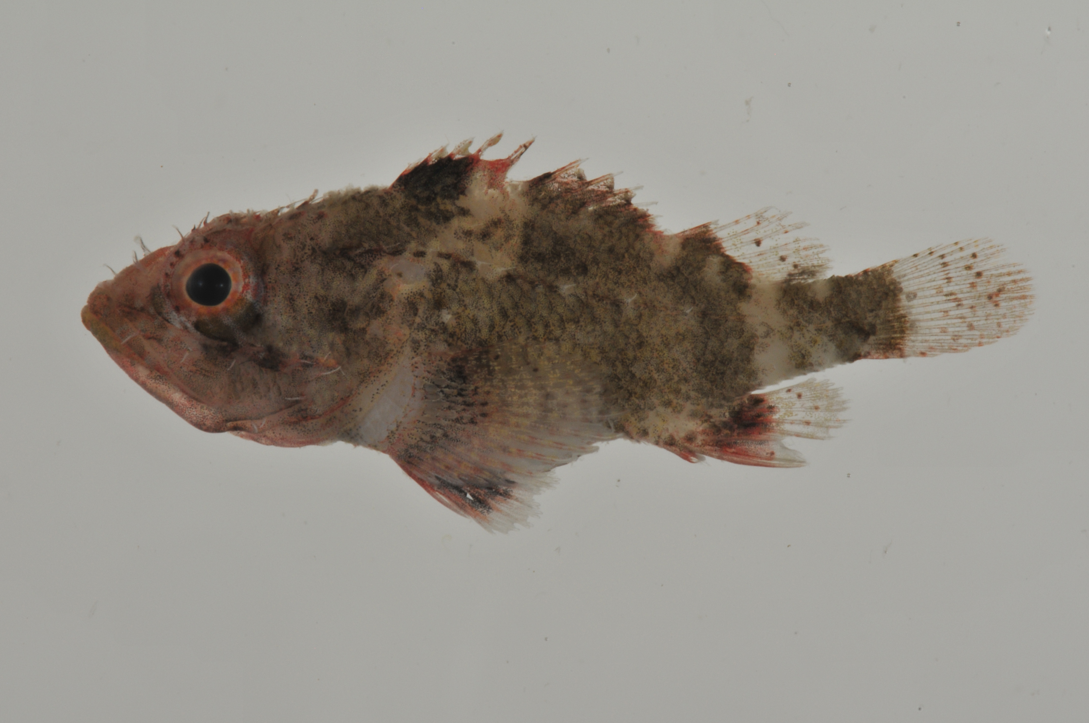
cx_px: 544
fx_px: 4759
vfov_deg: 8.7
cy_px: 362
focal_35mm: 158
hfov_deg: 13.1
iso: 200
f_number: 40
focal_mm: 105
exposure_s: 1/60
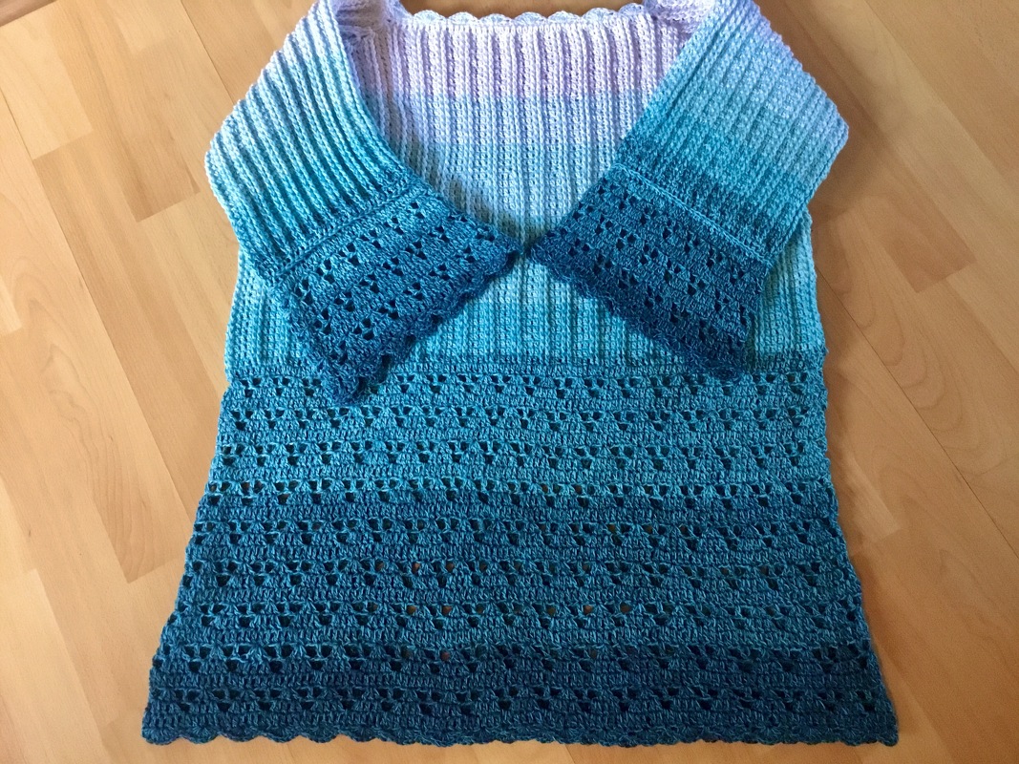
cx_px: 510
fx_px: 912
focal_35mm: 31
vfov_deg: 45.4
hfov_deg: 58.4
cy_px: 382
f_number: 2.4
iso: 250
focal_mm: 3.3
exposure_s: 1/17
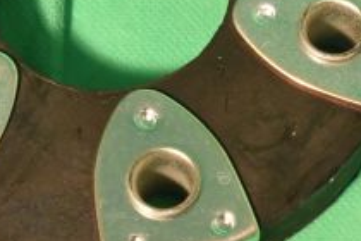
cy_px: 15
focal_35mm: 192
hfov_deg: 10.7
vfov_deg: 7.1
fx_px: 1929
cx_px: 112
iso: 2800
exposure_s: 1/80
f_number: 16
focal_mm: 45
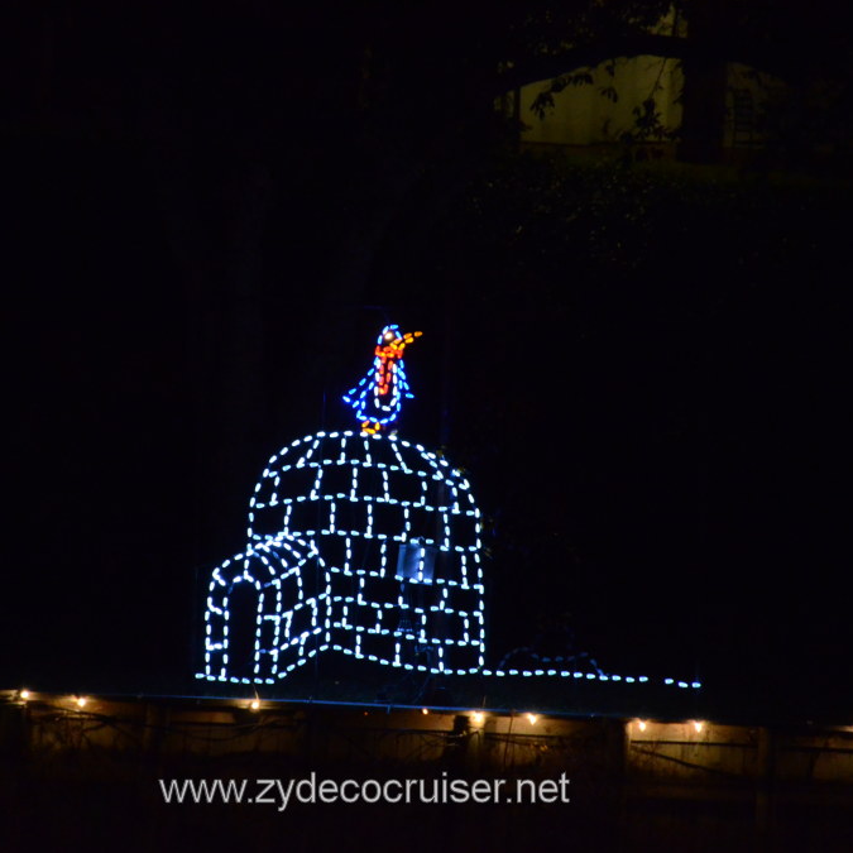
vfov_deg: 4.5
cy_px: 426
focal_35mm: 386
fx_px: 10761
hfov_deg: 4.5
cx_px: 364
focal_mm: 200
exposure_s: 1/60
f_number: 5.6
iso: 4000
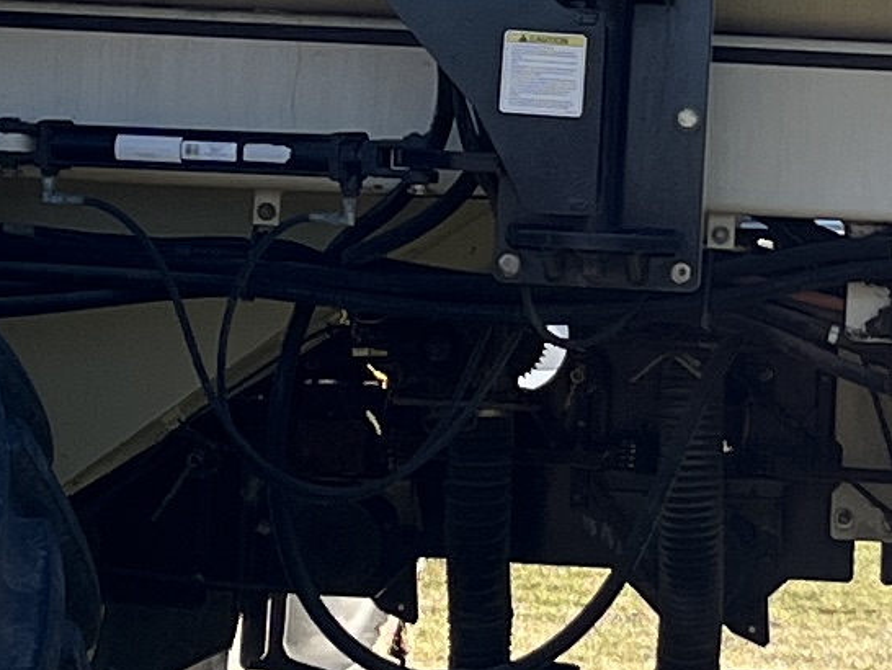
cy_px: -92
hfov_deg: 10.3
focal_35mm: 192
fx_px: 4950
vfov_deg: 7.7
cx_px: 662
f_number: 1.6
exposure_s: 1/1647
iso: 50
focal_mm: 5.1
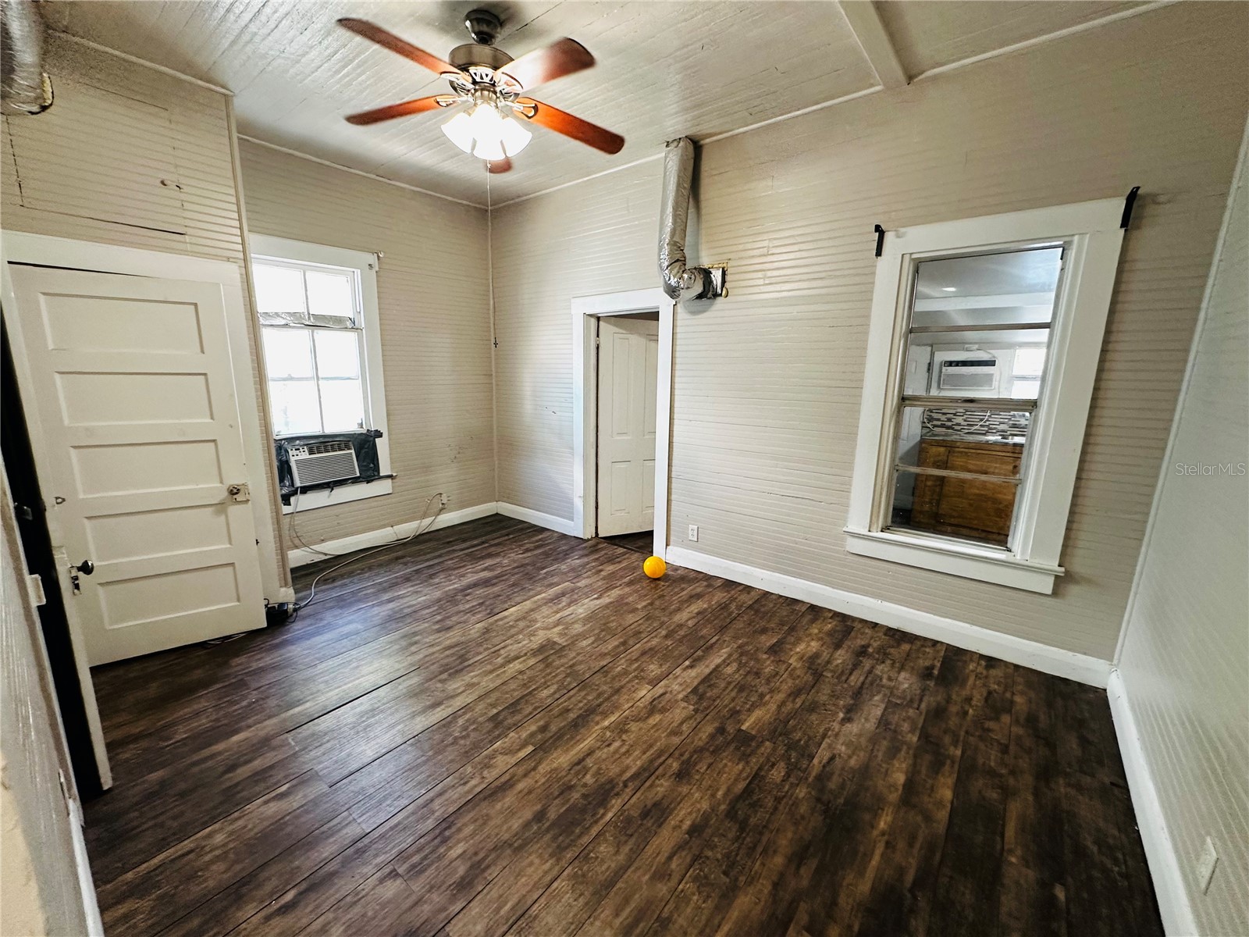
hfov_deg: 102.1
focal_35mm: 14
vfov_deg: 85.7
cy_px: 468
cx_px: 624
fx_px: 505
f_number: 2.2
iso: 250
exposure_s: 1/60
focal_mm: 2.22
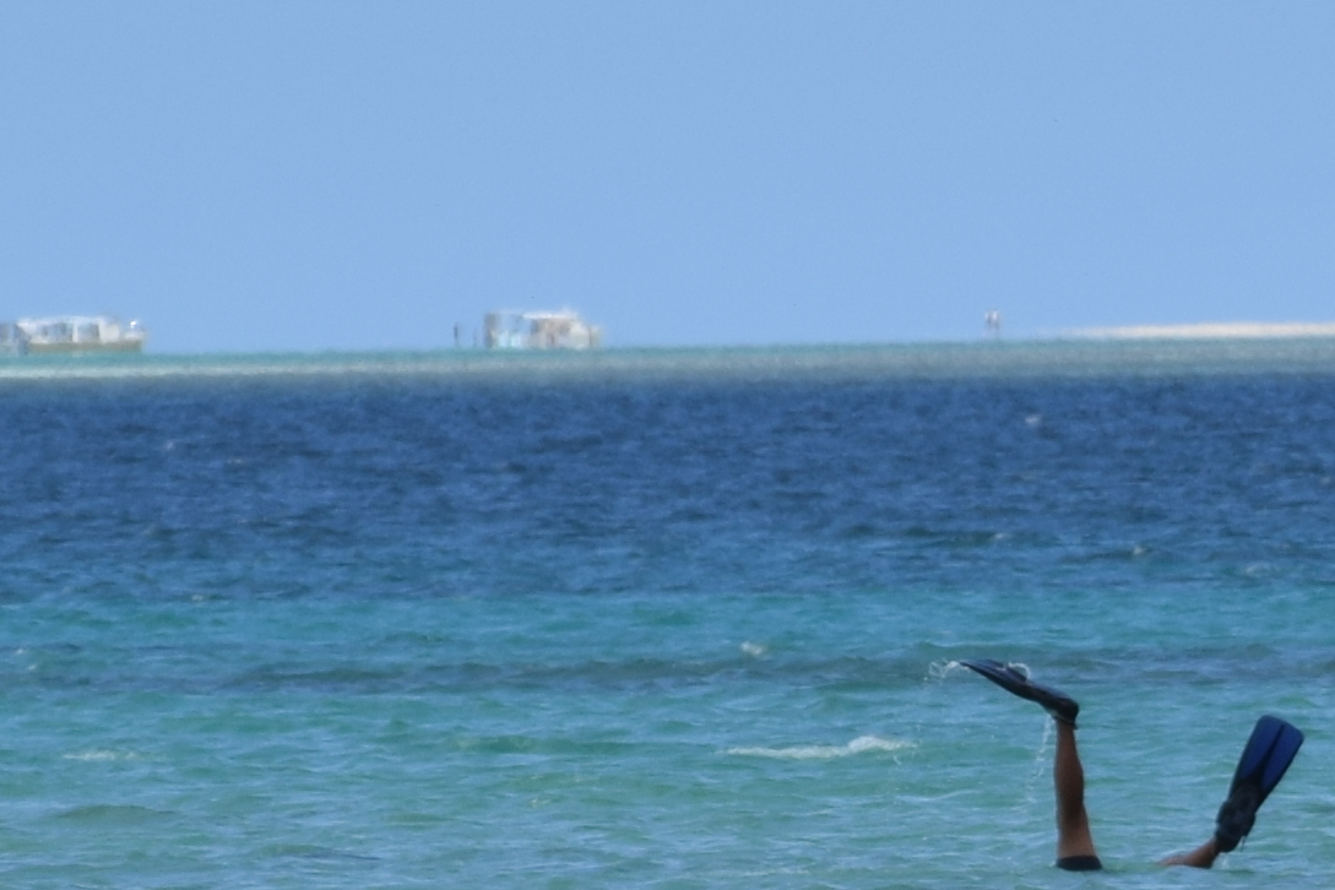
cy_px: 813
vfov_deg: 1.0
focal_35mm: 1447
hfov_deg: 1.4
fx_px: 53646
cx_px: 1325
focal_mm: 175
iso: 125
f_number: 5
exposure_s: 1/1000
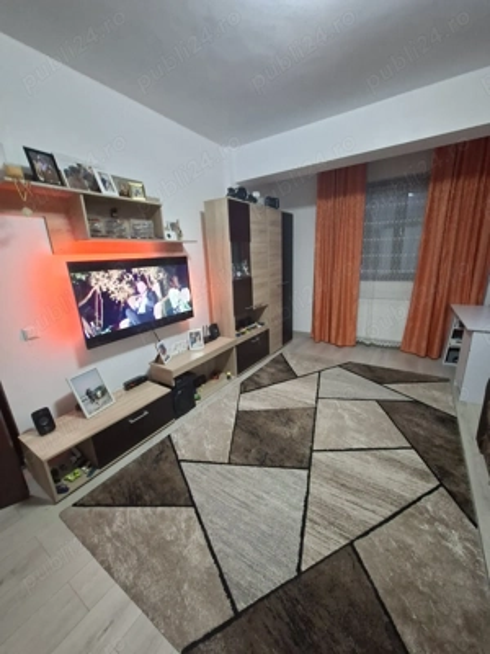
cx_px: 245
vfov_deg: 106.2
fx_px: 245
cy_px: 327
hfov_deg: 89.9
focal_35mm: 13
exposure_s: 1/24
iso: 320
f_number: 2.2
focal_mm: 1.74
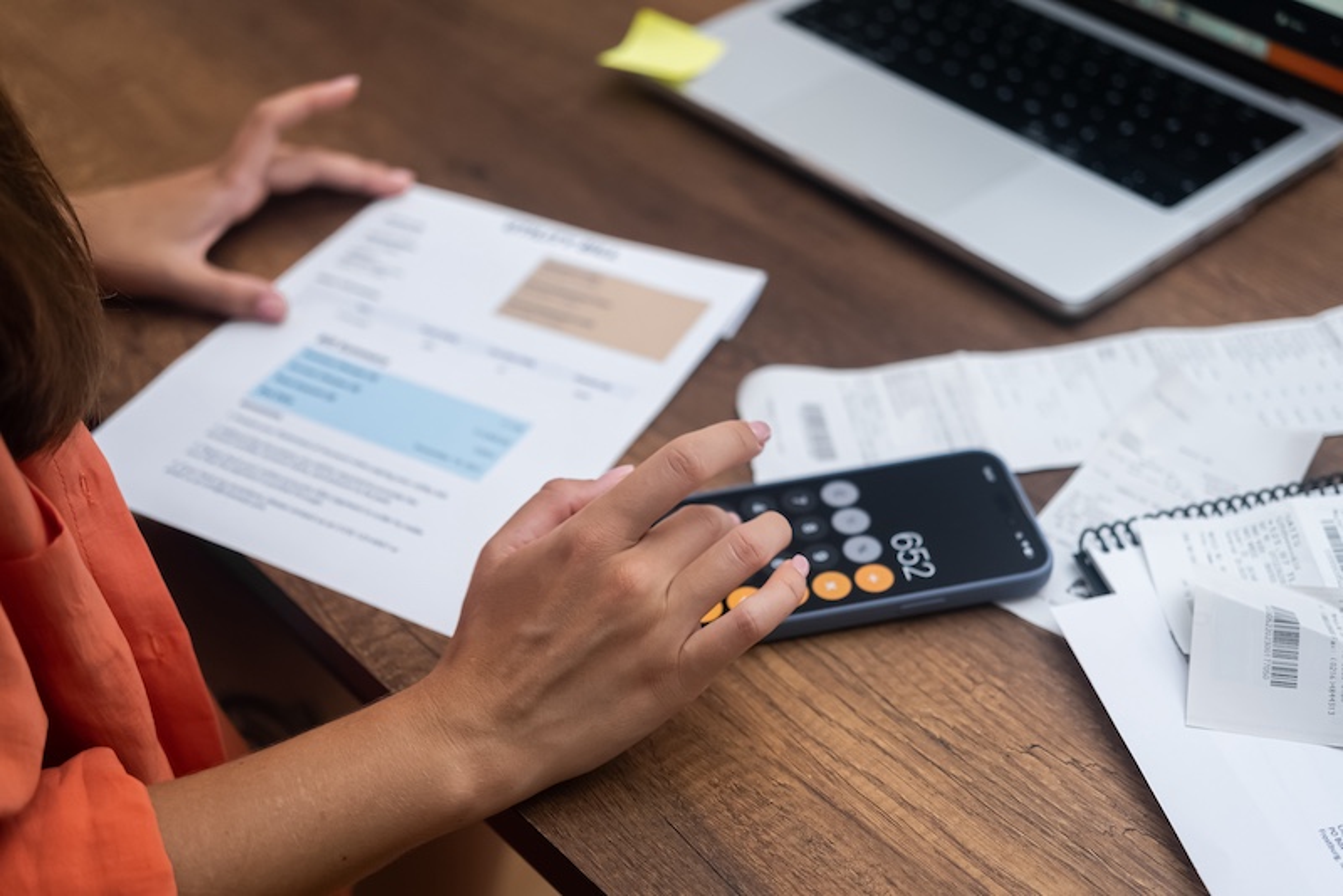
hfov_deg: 39.6
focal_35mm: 50
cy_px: 448
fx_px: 1866
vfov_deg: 27.0
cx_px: 672
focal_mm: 50
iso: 640
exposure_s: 1/100
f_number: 2.5
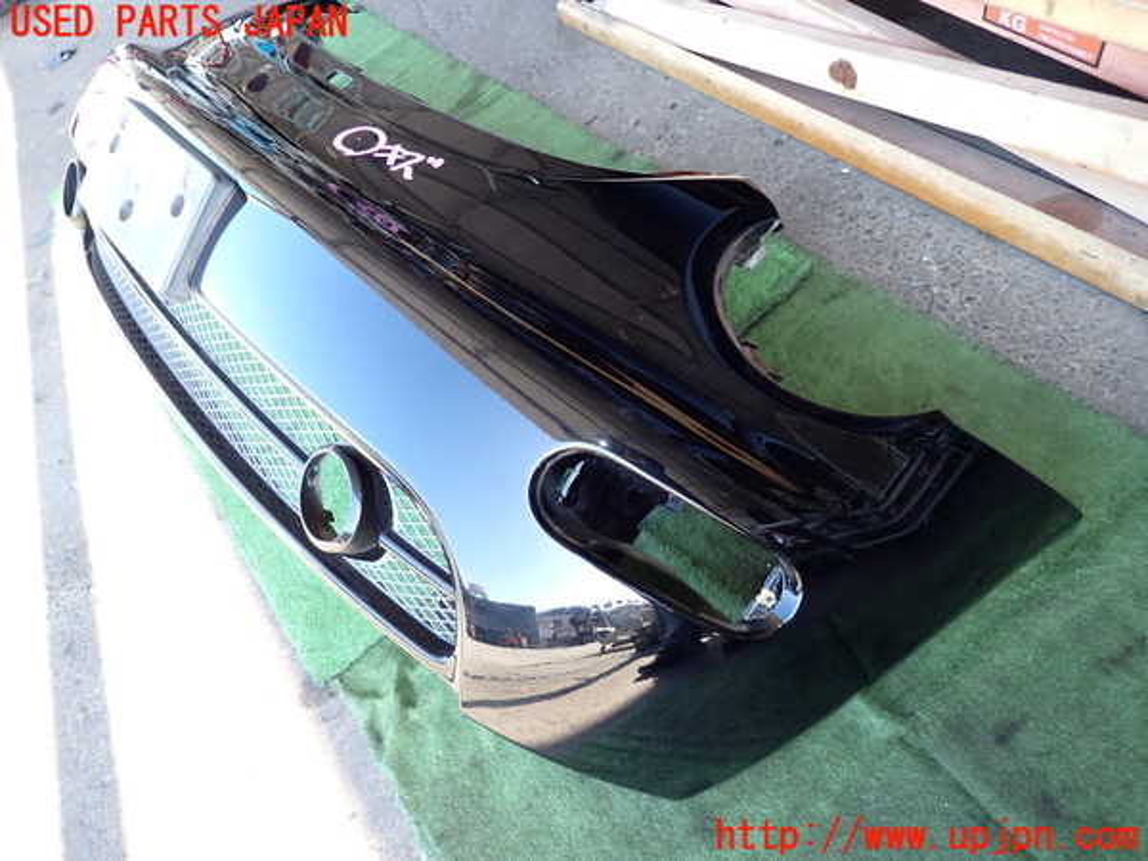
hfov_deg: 69.4
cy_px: 430
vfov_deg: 54.9
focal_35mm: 25
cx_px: 574
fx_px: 829
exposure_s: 1/125
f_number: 2
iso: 200
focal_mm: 4.5
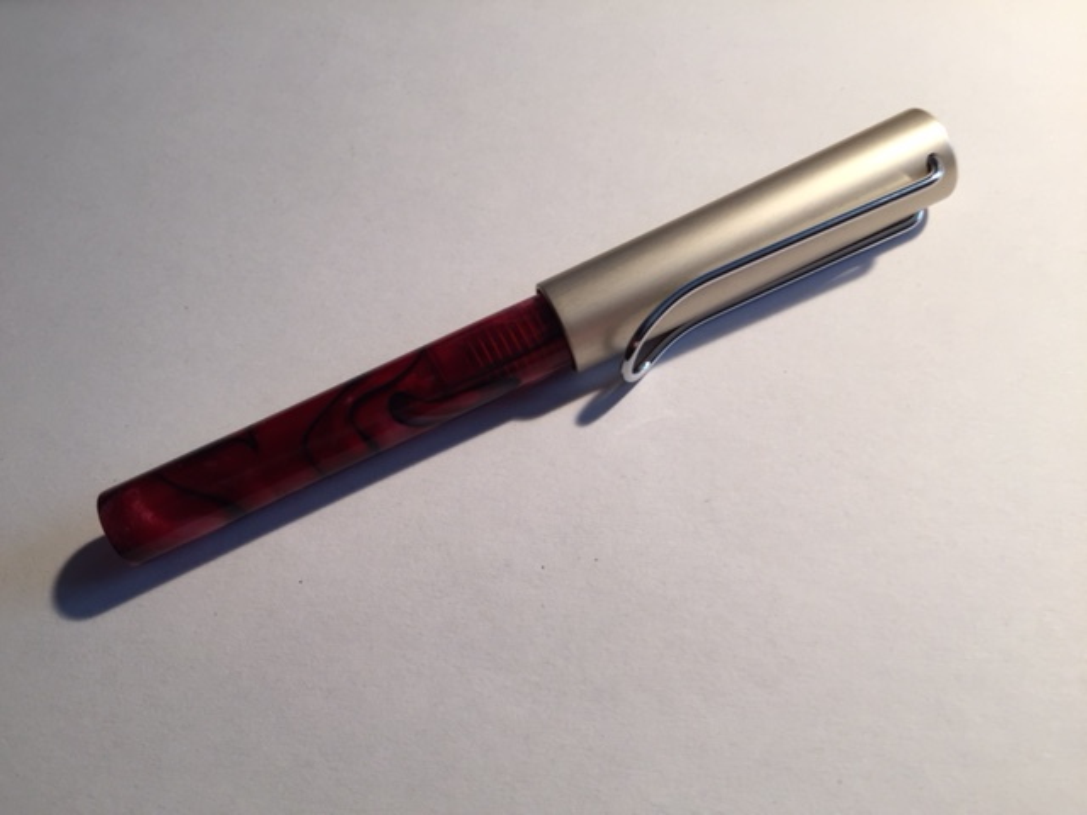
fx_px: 911
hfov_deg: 61.7
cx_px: 544
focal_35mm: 29
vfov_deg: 48.2
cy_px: 408
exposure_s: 1/50
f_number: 2.2
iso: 40
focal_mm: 4.15
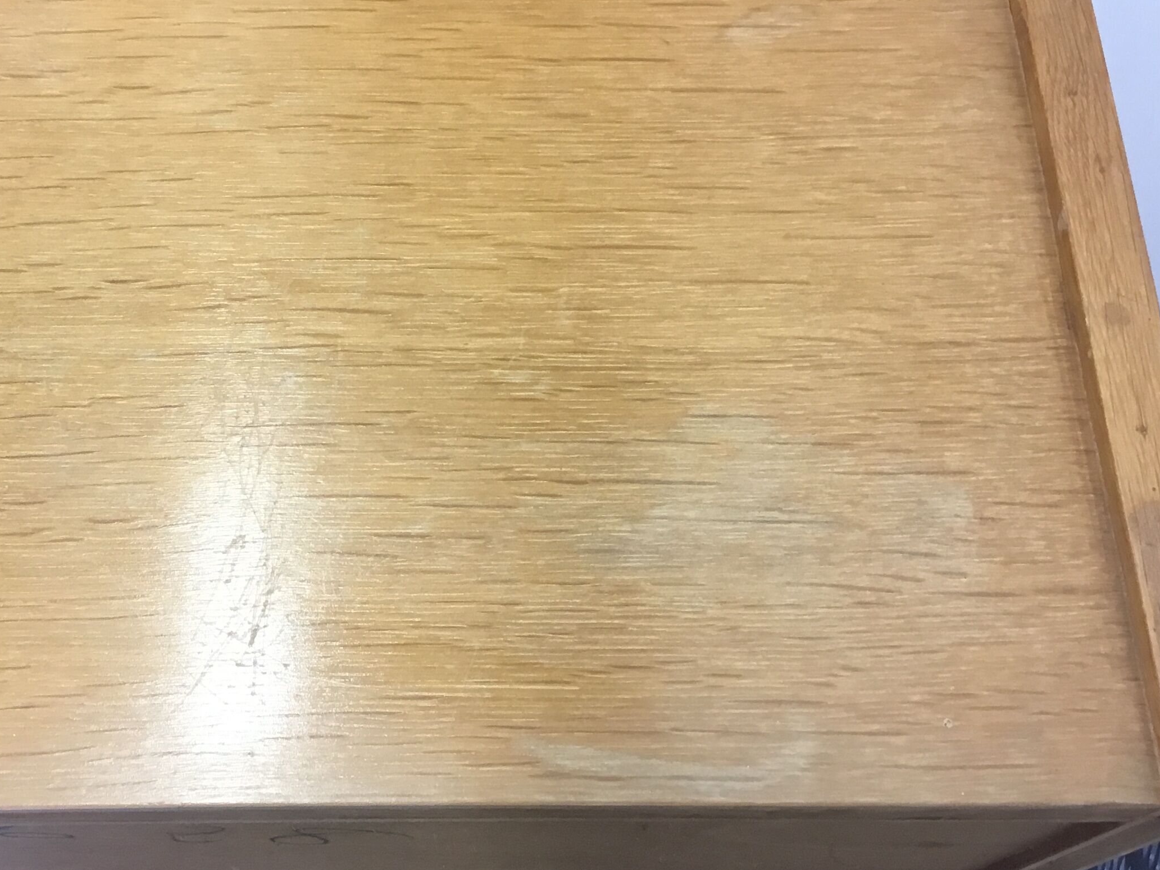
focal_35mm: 49
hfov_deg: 38.3
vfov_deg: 29.7
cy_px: 406
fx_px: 1642
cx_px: 362
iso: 80
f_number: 2.4
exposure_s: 1/33
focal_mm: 3.3
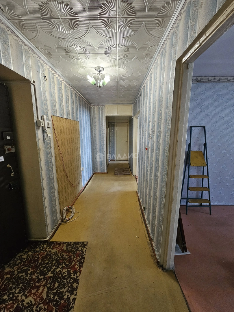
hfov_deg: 89.9
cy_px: 156
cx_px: 117
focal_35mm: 13
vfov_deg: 106.2
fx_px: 117
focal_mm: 2.2
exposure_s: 1/33
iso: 400
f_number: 2.2
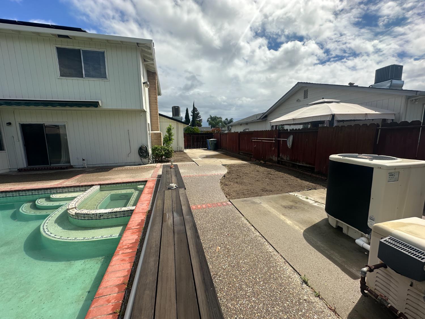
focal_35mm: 14
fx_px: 172
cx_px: 212
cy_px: 160
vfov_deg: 85.7
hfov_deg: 102.1
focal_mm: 2.22
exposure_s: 1/2506
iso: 50
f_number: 2.2
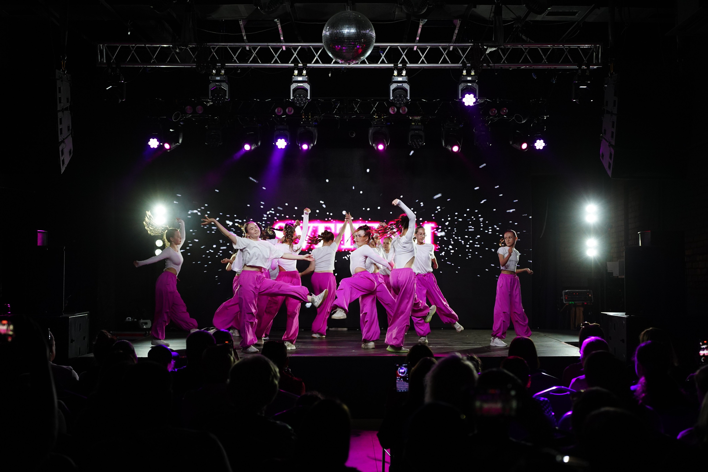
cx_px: 354
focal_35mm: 45
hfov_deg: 43.6
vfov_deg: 29.9
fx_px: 885
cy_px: 236
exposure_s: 1/320
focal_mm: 45
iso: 2000
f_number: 2.8
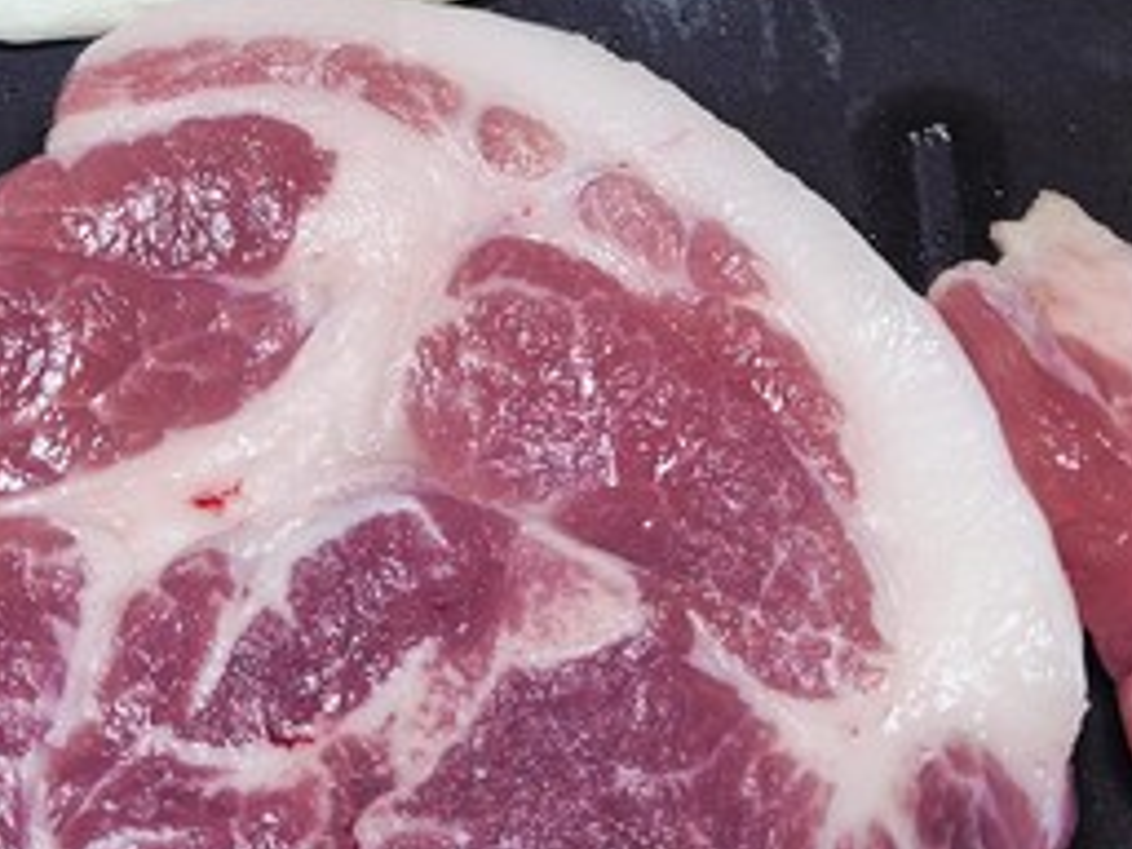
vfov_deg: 17.9
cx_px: 535
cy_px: 82
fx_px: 2649
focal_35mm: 81
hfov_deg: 24.1
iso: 80
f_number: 1.8
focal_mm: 5.4
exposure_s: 1/60.2
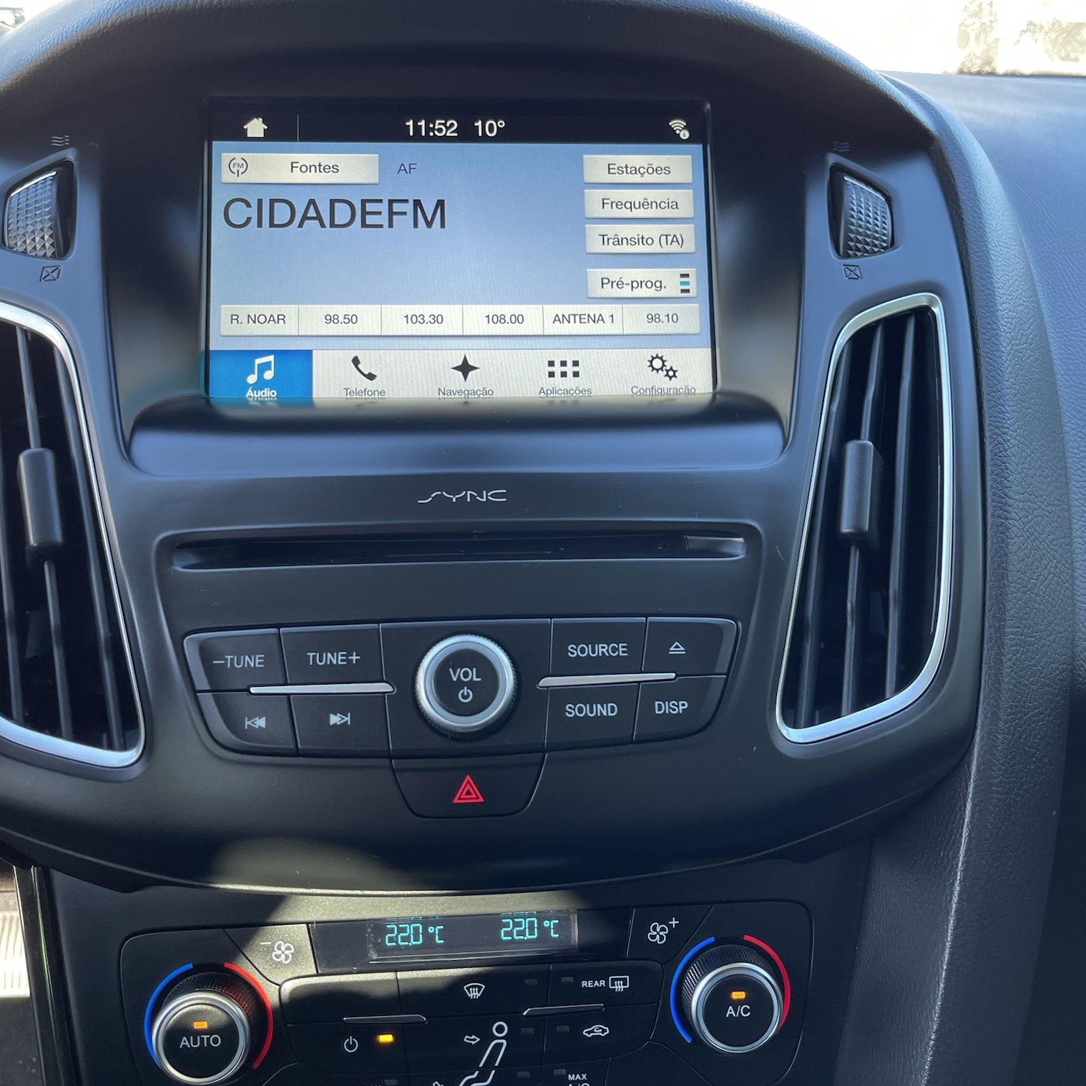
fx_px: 1100
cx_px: 574
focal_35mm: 31
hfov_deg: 52.5
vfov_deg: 52.5
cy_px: 541
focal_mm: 5.1
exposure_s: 1/121
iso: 64
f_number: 1.6
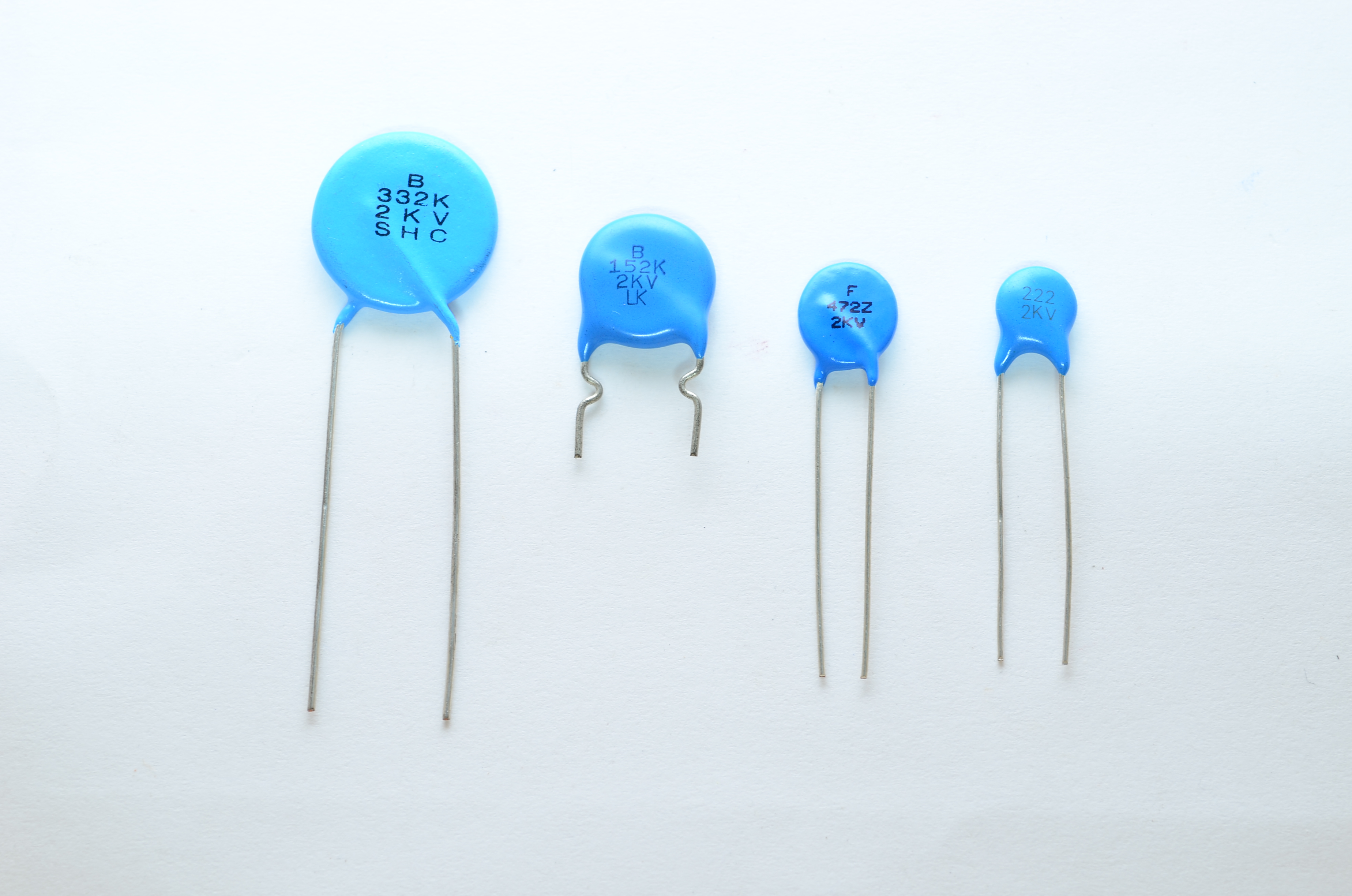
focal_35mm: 90
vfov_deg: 15.1
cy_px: 448
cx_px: 676
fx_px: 3373
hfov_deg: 22.7
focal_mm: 60
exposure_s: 1/1.3
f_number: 8
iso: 100
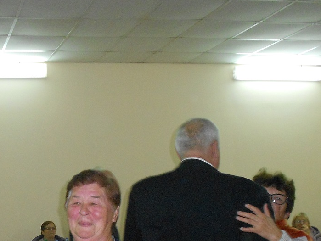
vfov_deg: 23.6
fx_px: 566
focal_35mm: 61
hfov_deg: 30.1
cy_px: 198
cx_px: 25
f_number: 3.6
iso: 400
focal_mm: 6
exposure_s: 1/30
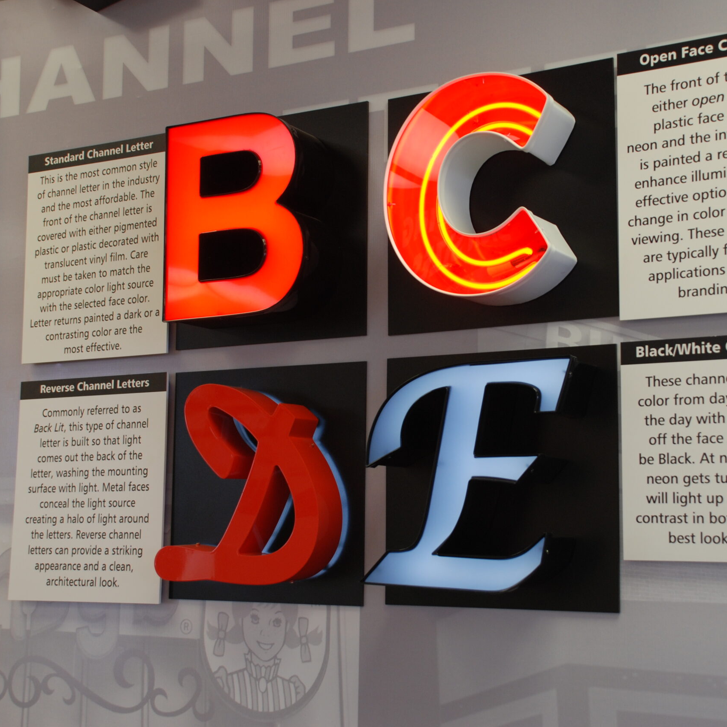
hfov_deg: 31.4
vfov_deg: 31.6
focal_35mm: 54
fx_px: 1283
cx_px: 469
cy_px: 367
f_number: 4
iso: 200
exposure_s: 1/30
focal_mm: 28
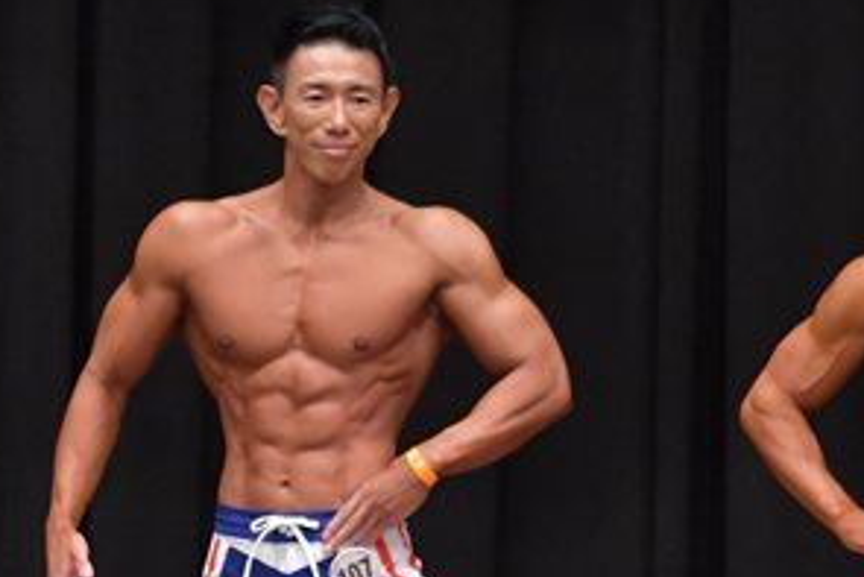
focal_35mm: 530
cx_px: -34
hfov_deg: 3.9
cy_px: 615
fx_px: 12726
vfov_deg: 2.6
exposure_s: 1/400
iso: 6400
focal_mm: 135
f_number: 5.6
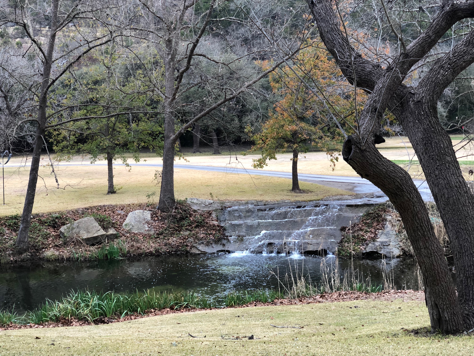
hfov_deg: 36.8
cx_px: 237
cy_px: 178
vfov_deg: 28.0
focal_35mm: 52
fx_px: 712
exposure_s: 1/60
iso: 50
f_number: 2.4
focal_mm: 6
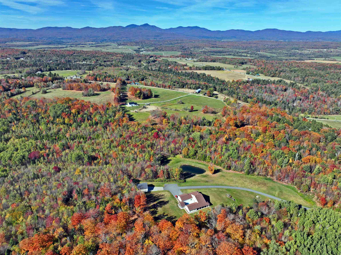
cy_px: 128
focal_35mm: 24
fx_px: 236
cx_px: 170
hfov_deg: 71.6
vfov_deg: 56.8
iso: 140
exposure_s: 1/2000
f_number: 2.8
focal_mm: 12.29
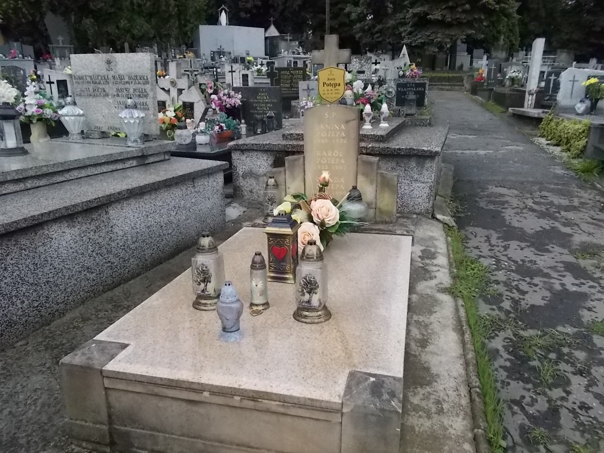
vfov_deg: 53.1
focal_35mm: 26
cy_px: 226
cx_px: 302
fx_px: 454
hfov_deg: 67.3
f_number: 8
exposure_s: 1/400
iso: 400
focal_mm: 4.6
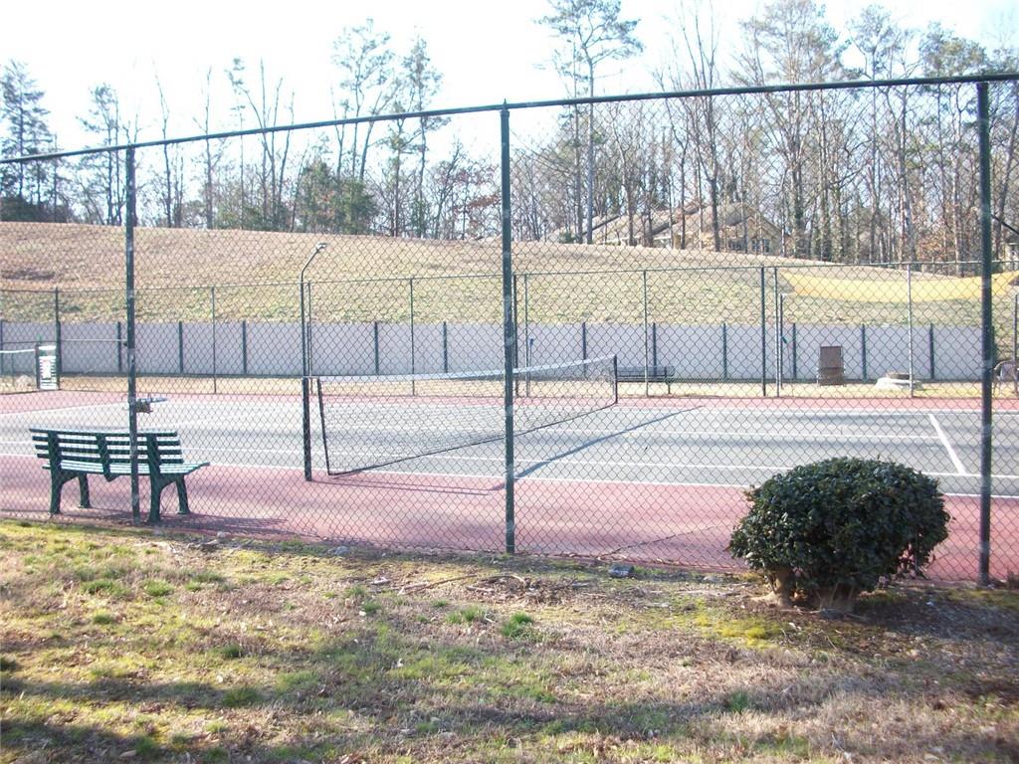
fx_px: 1030
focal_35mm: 35
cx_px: 510
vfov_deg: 40.7
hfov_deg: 52.6
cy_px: 382
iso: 80
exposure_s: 1/160
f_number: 3.1
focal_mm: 6.3
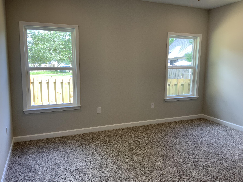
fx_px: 204
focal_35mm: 29
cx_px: 122
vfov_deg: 48.2
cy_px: 91
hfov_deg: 61.7
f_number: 1.8
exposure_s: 1/120
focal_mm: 3
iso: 40
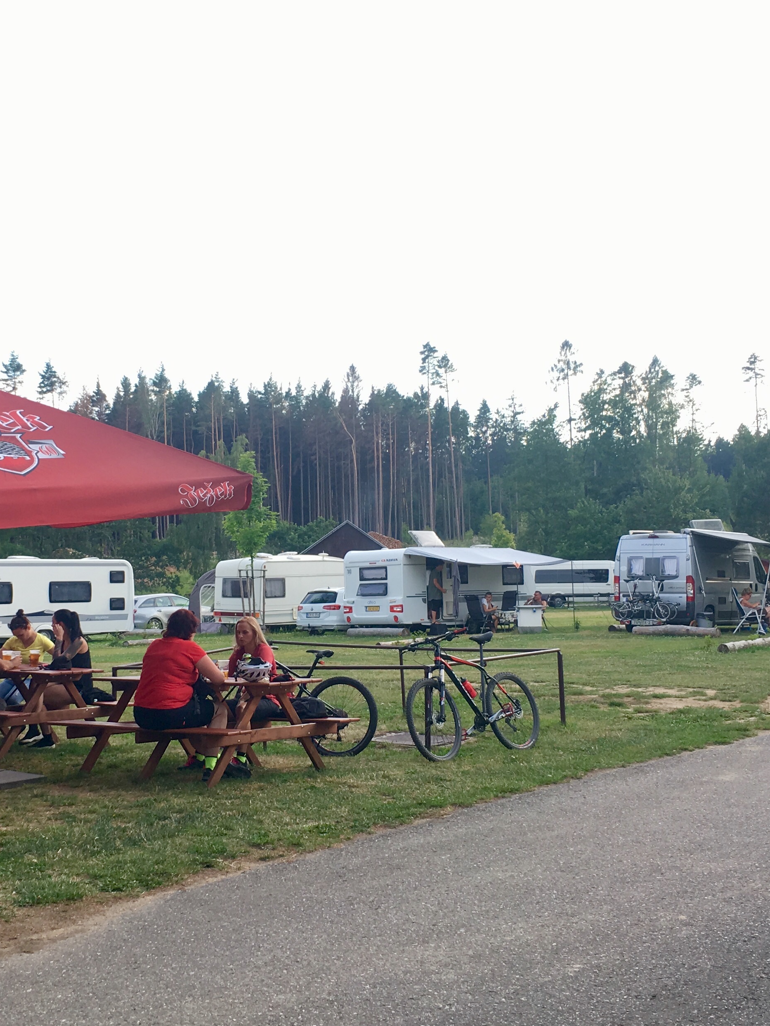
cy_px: 529
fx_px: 1394
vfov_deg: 40.4
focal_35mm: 47
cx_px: 298
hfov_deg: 30.8
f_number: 2.2
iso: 25
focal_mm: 4.15
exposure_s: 1/270
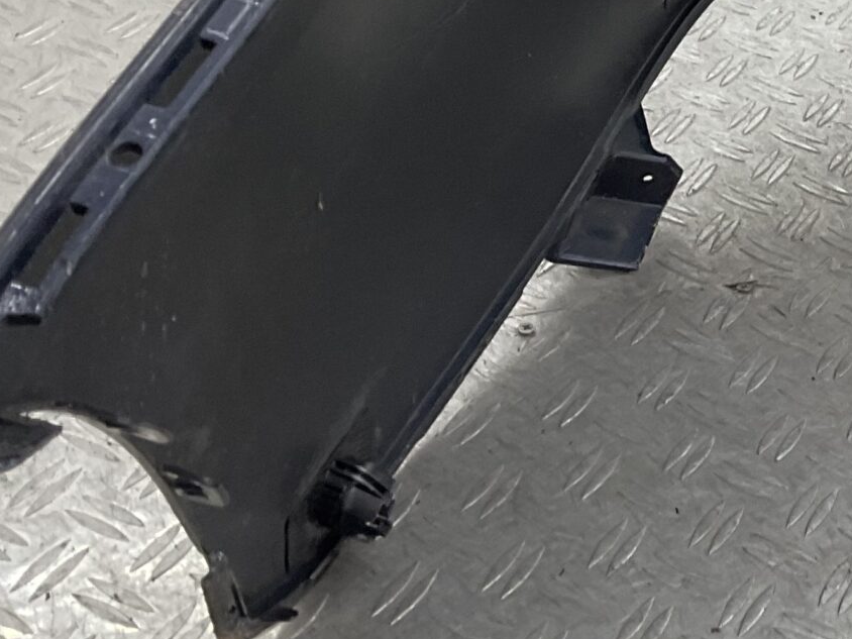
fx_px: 2166
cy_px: -90
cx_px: 1058
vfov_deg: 16.2
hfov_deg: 20.6
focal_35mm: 88
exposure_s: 1/120
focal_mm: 3
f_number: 1.8
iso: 40
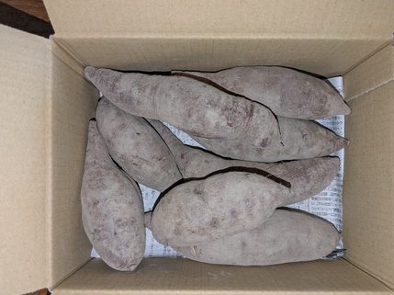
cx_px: 206
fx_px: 318
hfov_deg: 63.5
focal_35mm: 28
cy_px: 157
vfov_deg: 49.6
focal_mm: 5.43
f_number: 1.89
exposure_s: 1/60
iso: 267
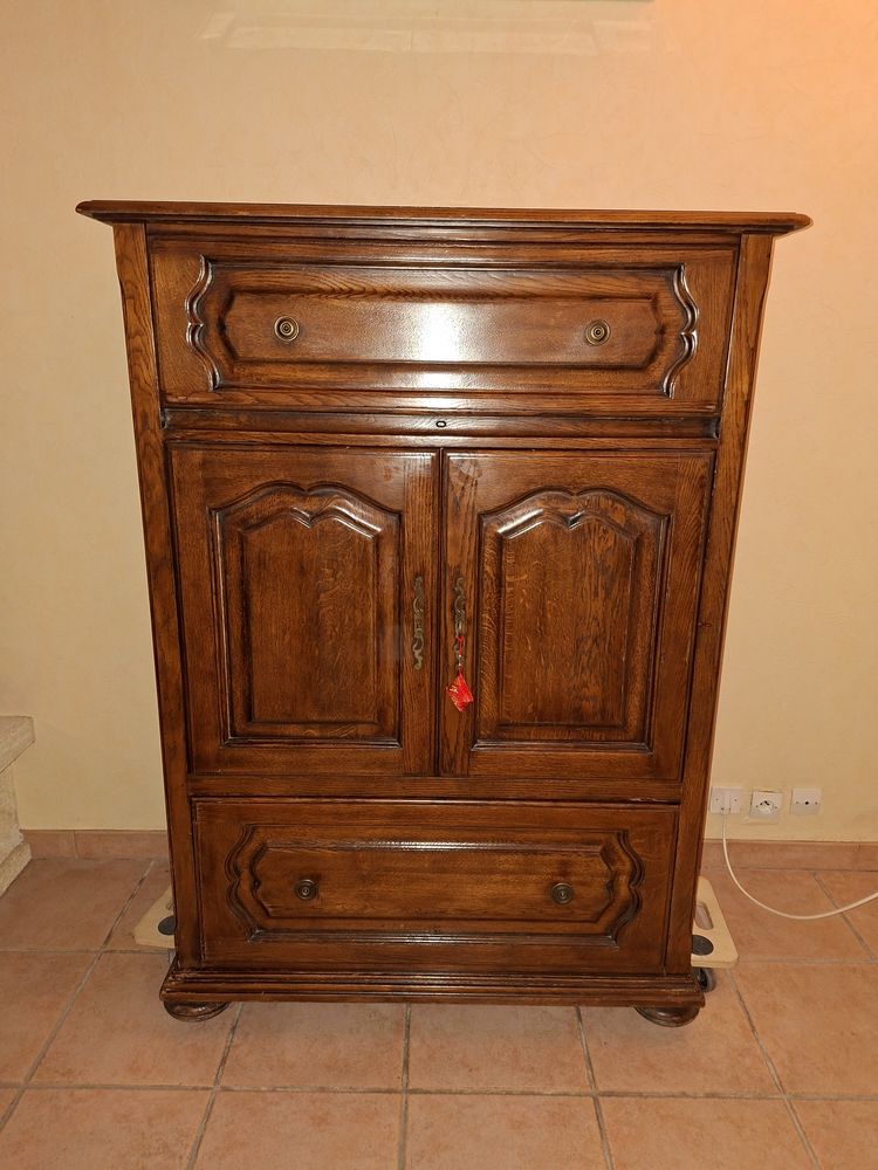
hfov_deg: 58.9
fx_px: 778
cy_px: 585
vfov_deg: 73.9
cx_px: 439
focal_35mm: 23
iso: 400
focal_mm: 5.54
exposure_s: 1/25
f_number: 1.8
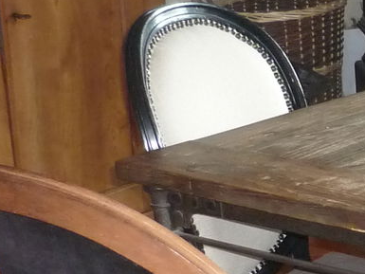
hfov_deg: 13.2
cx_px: 629
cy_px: 192
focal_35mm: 137
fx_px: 1445
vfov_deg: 10.8
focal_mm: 5.5
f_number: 2.8
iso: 320
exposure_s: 1/8
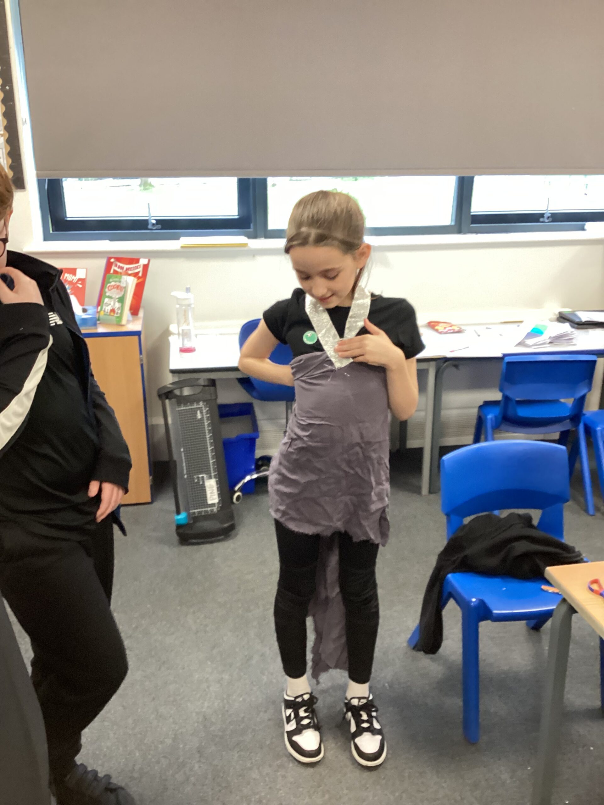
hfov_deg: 45.4
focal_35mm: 31
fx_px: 721
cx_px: 302
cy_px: 402
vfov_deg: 58.4
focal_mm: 3.3
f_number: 2.4
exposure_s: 1/40
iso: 320
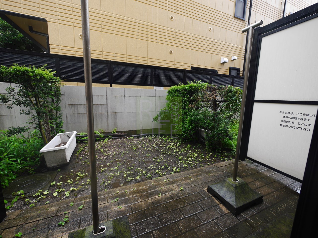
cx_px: 159
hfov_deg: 102.1
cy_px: 119
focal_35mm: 14
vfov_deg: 85.7
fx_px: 129
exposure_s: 1/125
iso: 160
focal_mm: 7
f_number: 4
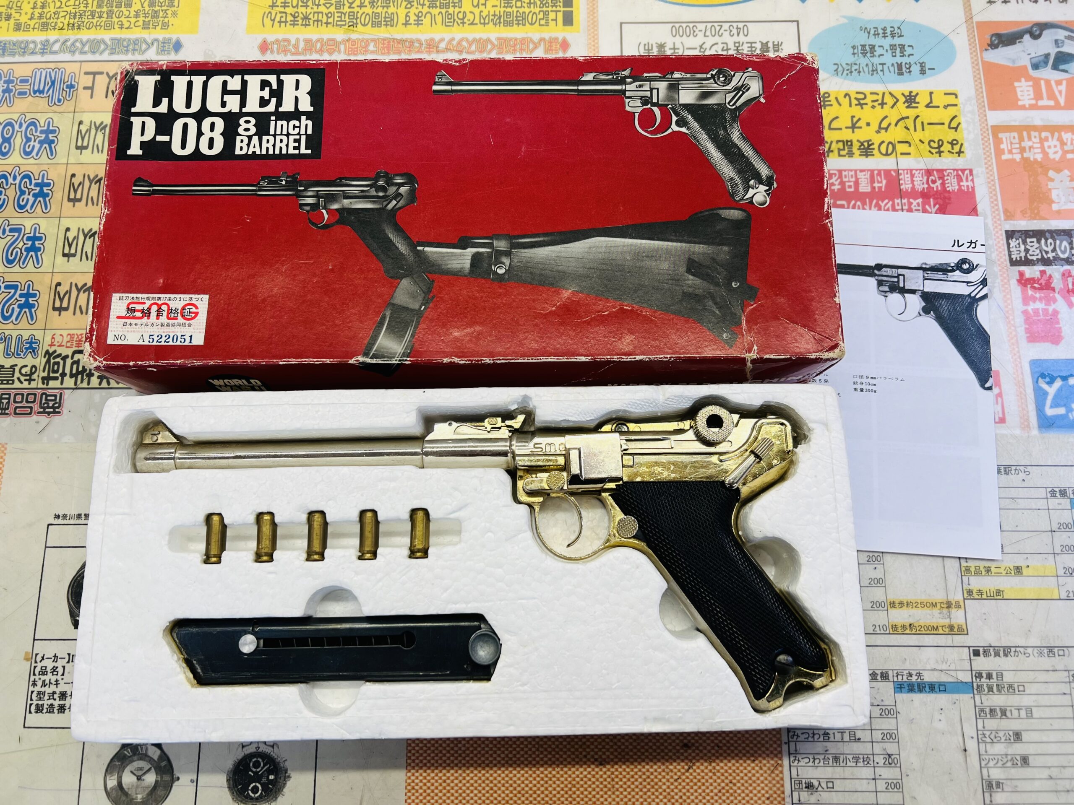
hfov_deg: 67.3
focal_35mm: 26
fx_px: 807
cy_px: 402
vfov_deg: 53.1
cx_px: 537
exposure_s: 1/100
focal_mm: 5.7
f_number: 1.5
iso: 32
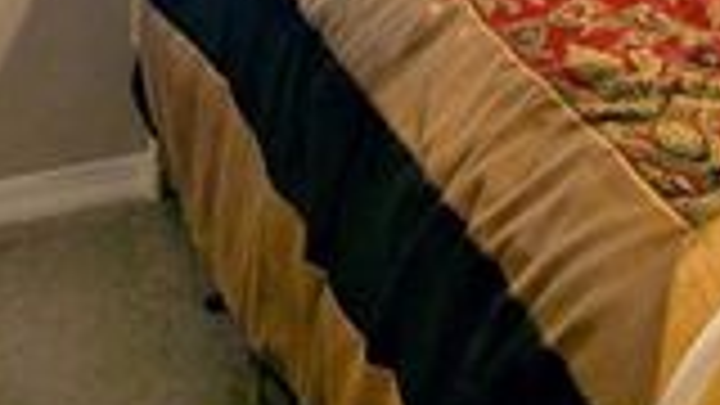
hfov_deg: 23.7
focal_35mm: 87
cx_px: 670
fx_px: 1661
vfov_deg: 11.5
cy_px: -567
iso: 47
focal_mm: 6.81
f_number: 1.85
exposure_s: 1/37.4
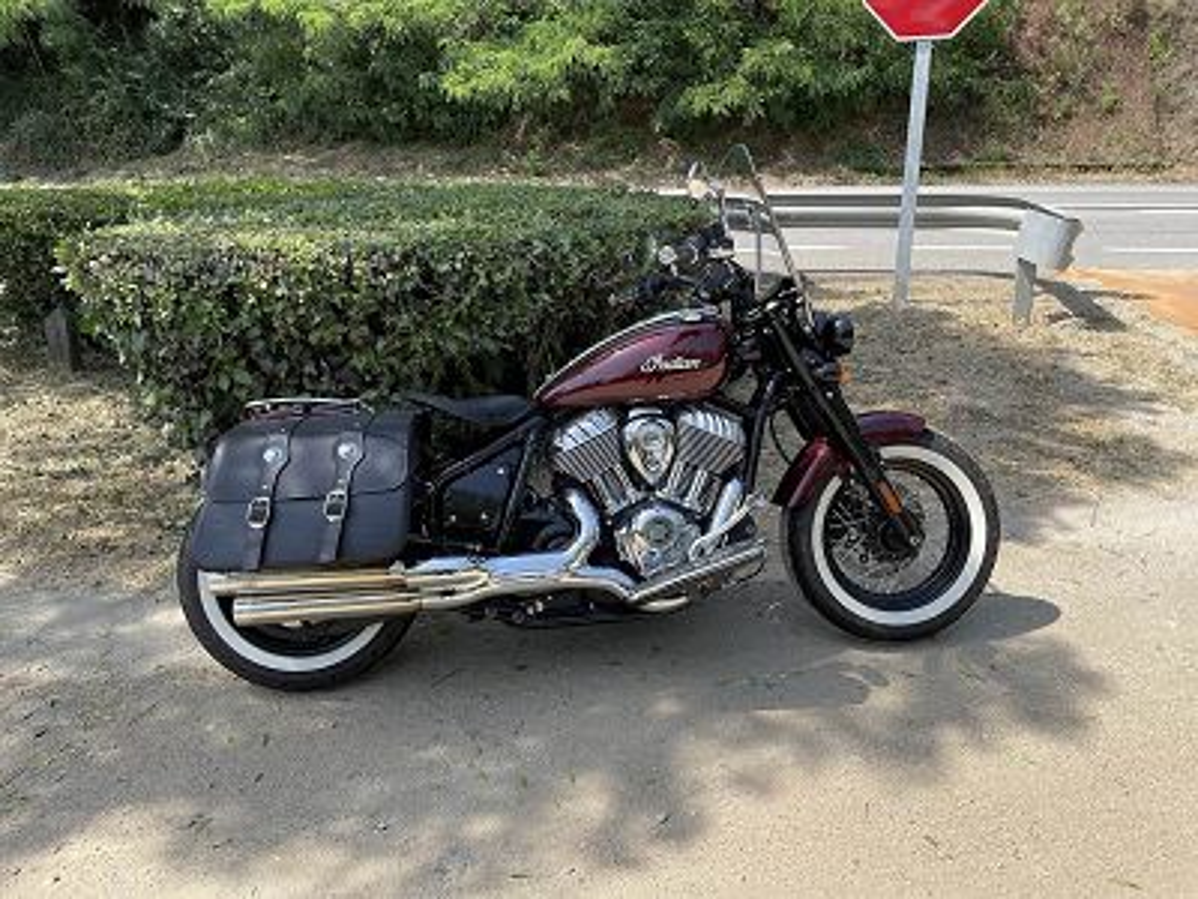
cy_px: 450
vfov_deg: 53.1
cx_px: 599
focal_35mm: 26
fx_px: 900
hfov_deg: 67.3
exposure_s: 1/1135
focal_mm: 4.2
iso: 32
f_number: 1.6
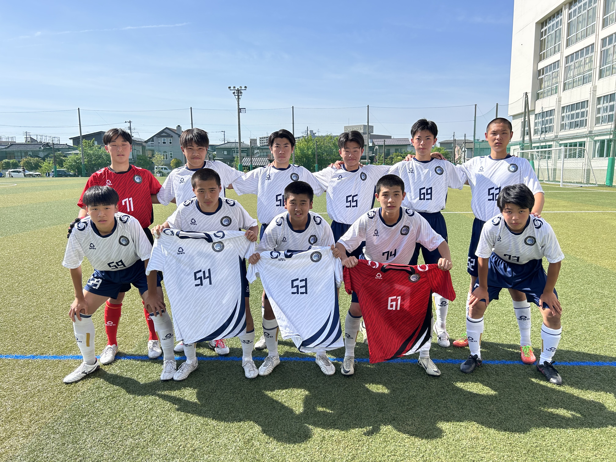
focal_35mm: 26
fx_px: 463
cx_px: 308
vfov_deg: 53.1
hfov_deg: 67.3
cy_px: 231
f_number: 1.5
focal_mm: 5.7
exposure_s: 1/3356
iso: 50
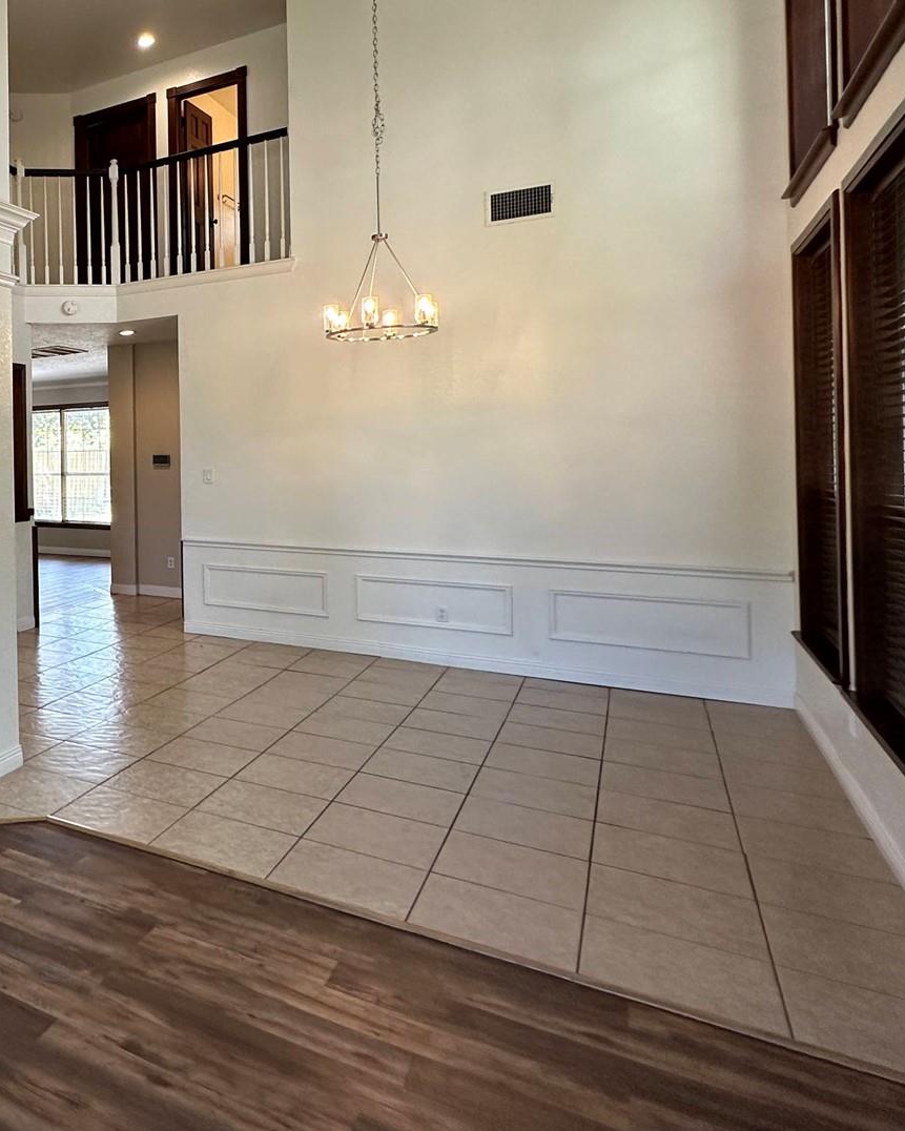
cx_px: -58
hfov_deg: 44.1
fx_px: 870
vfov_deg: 65.4
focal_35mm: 26
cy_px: 454
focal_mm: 2.22
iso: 200
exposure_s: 1/120
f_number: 2.2
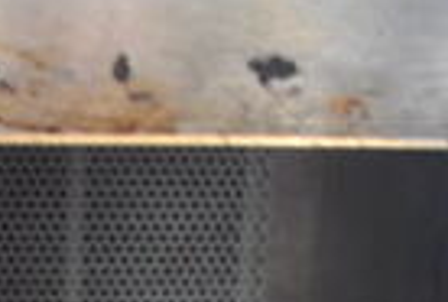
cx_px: -117
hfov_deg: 16.3
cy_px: 594
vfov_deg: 10.7
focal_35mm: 119
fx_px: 1486
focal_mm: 18
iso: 2800
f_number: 3.5
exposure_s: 1/30
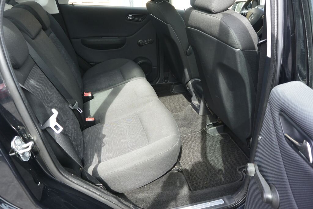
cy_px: 104
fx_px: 235
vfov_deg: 47.9
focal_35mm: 27
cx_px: 156
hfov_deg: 67.4
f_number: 3.5
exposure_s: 1/125
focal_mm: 10
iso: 160
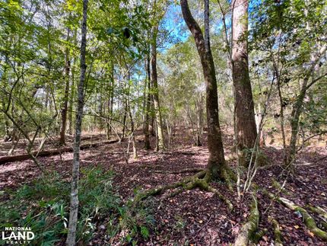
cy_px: 123
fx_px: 123
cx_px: 164
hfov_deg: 106.1
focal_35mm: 13
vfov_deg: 90.0
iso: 40
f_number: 1.8
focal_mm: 1.57
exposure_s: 1/99
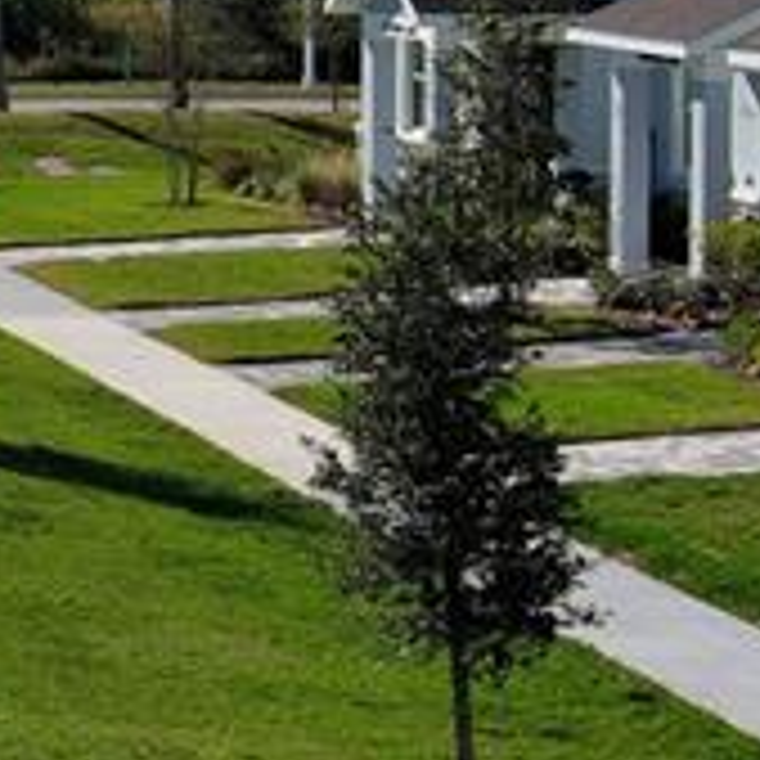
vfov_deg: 11.5
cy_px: -117
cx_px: -845
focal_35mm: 149
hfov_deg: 10.6
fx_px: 3701
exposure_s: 1/400
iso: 100
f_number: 9
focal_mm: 10.57
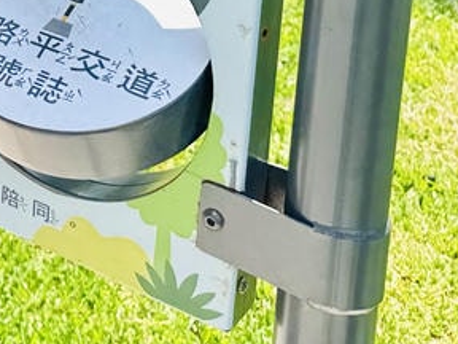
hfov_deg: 17.1
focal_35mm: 100
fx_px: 1323
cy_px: -338
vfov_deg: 12.9
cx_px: -291
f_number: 1.78
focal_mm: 6.86
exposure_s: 1/1172
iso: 80
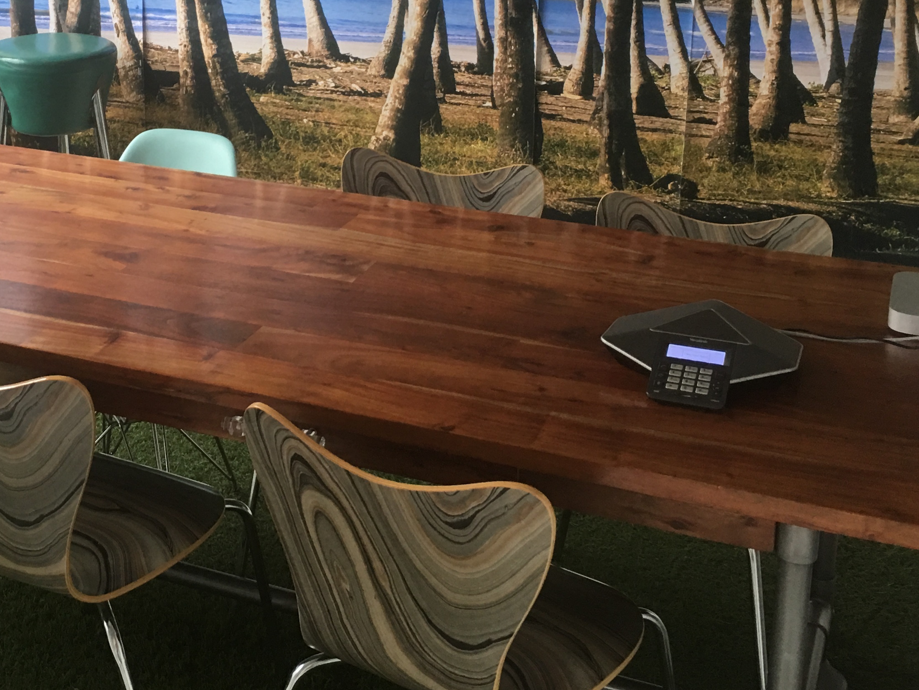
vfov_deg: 27.0
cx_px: 264
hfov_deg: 35.6
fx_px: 1407
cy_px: 135
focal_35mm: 53
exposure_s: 1/15
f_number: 2.2
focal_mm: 4.15
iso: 40
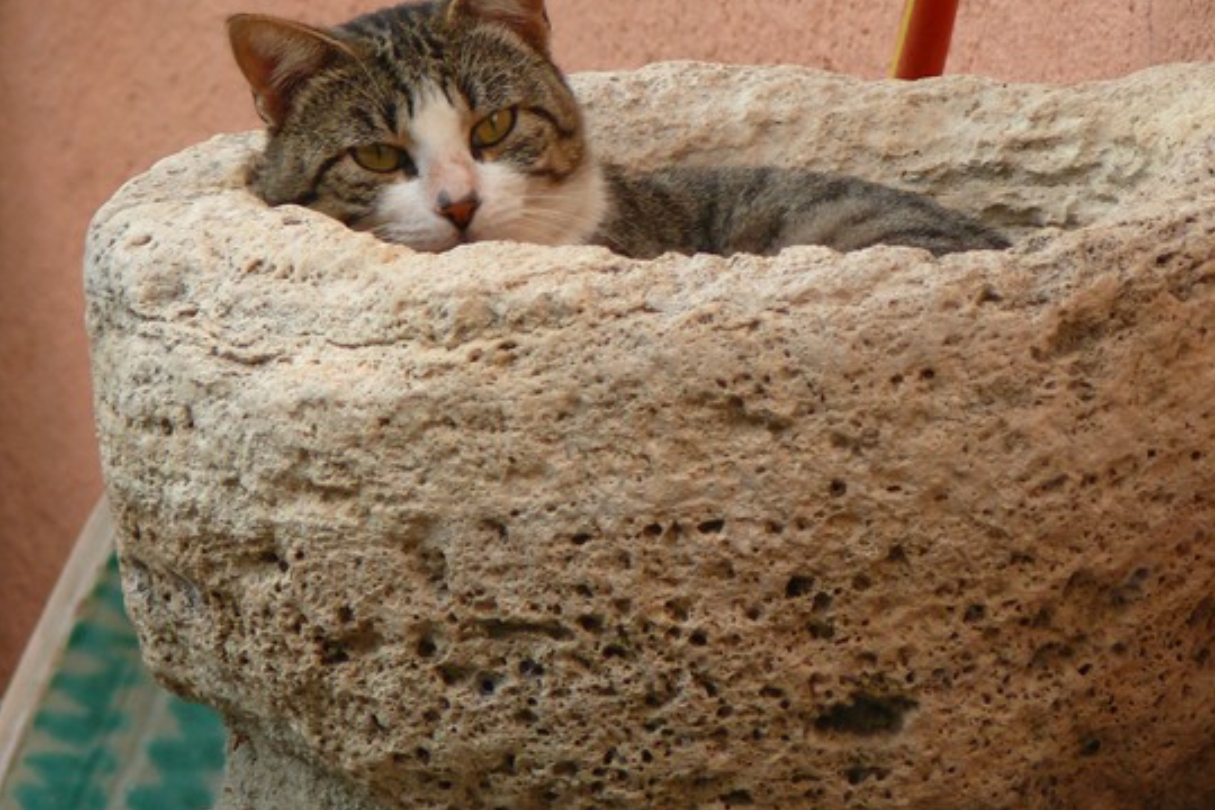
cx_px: 698
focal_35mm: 510
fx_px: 17211
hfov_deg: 4.0
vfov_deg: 2.7
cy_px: 256
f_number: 3.6
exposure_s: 1/30
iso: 125
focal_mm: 74.6
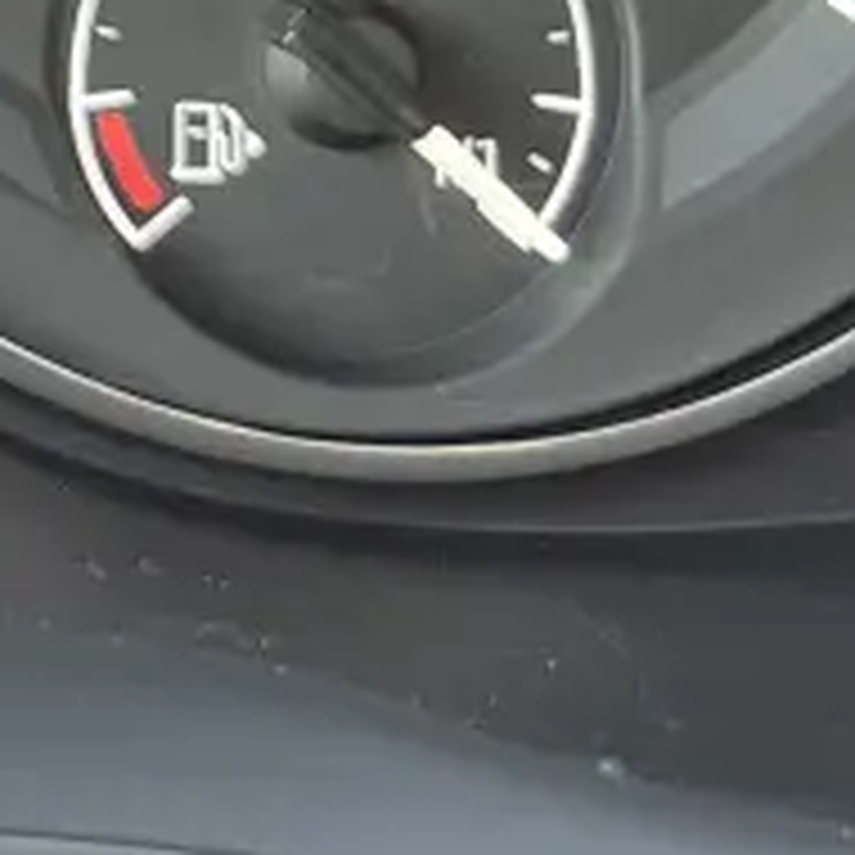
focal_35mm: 154
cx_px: -1188
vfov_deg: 10.6
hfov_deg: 10.0
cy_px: -742
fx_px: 4303
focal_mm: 5.4
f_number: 1.8
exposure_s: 1/50
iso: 100
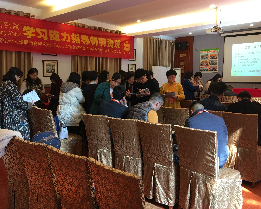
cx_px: 129
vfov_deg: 47.1
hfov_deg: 57.2
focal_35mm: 31
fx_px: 239
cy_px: 107
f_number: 2.2
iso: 50
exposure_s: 1/17
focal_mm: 4.15
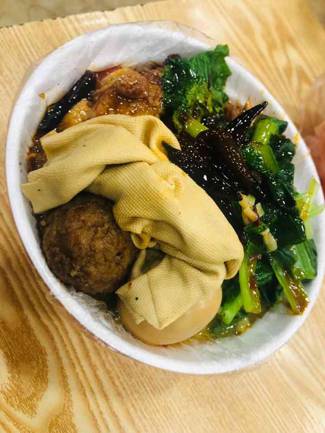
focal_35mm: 28
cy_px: 216
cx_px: 162
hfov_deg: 49.8
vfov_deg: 63.4
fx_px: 350
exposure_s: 1/33
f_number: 1.8
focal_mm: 3.99
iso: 32
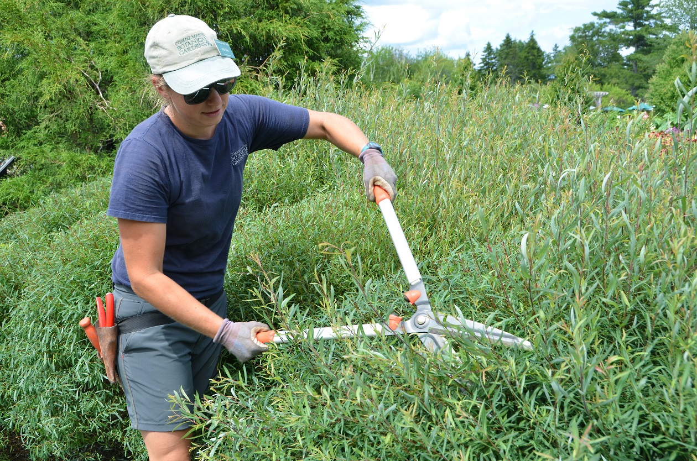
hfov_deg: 48.0
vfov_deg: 32.9
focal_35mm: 40
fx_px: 782
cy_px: 230
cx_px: 348
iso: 200
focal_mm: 27
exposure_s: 1/250
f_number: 8
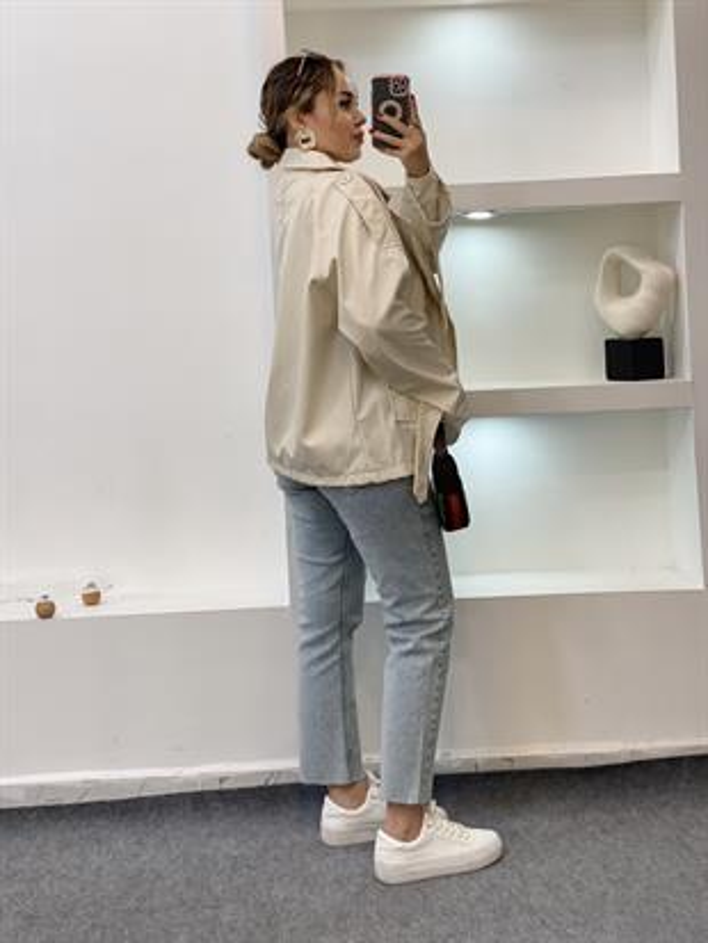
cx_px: 354
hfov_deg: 28.0
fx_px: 1417
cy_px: 472
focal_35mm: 52
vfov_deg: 36.8
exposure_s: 1/100
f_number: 2
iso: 64
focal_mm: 6
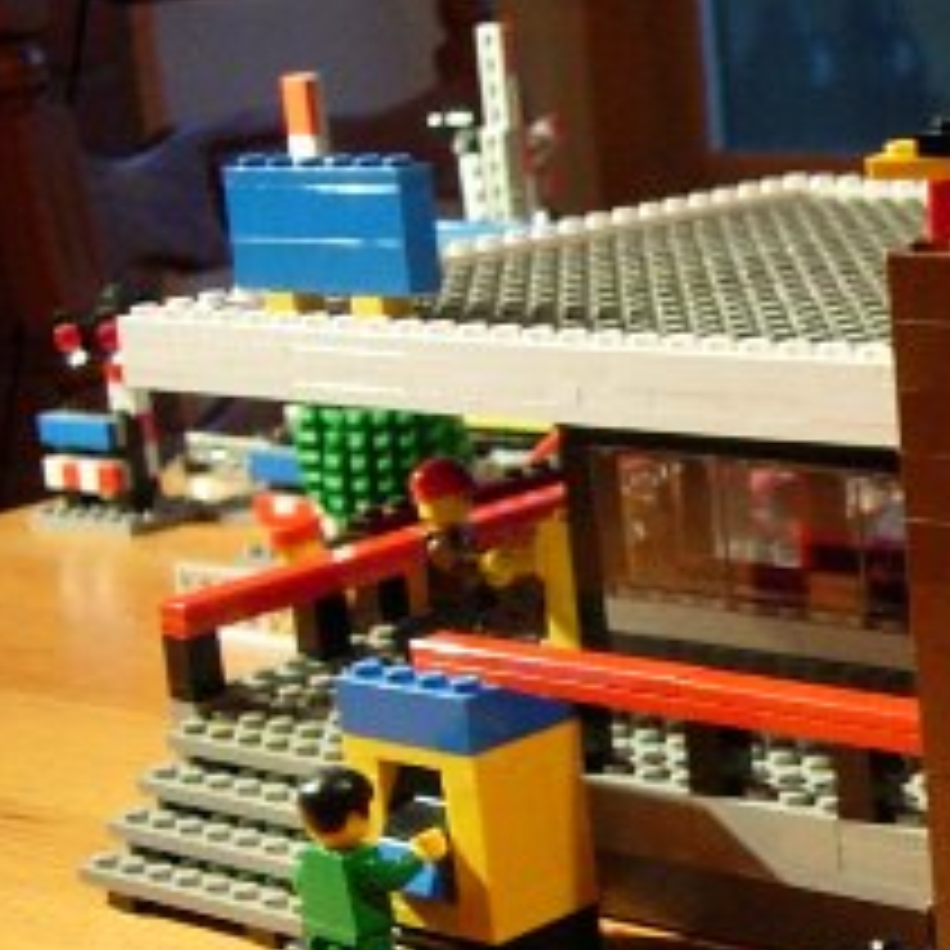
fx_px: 3167
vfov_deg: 16.9
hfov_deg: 15.8
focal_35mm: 102
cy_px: 783
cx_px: 1387
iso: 200
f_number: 2.8
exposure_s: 1/19
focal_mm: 7.8
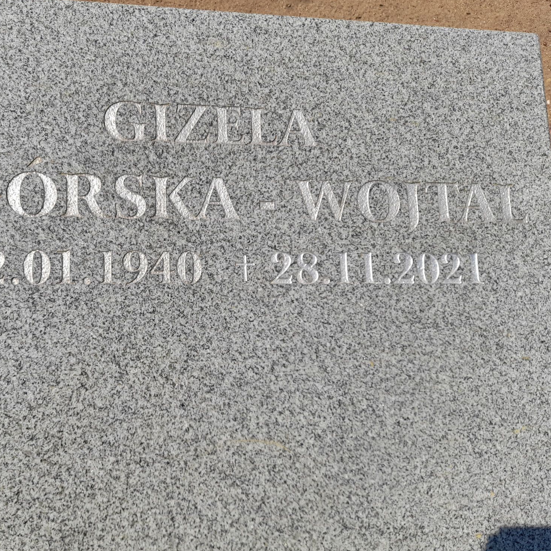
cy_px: 278
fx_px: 540
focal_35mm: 30
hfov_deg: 53.0
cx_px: 184
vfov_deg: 54.0
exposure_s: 1/1081
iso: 20
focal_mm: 4.6
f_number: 2
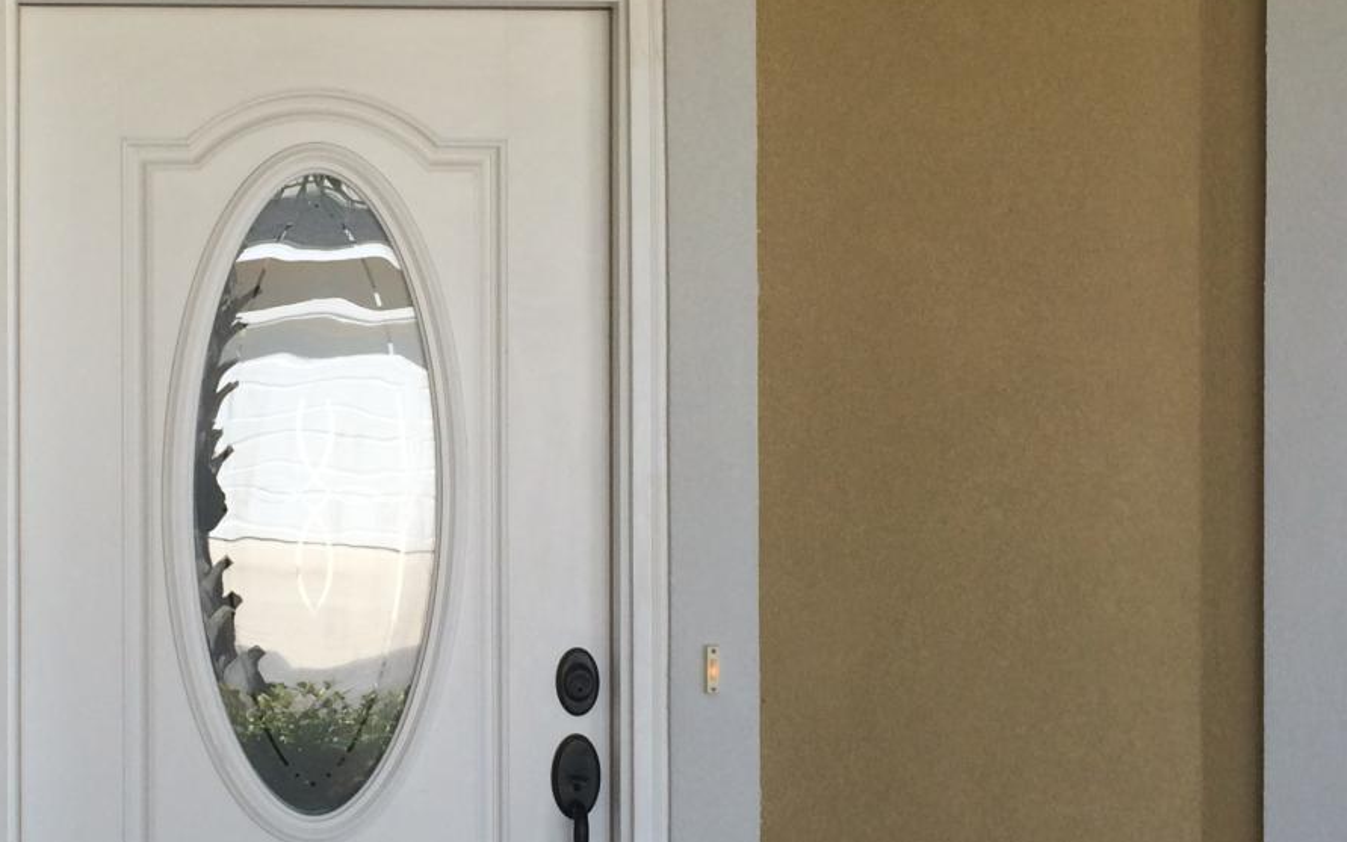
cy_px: 405
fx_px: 2533
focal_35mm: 69
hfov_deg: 29.3
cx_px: 330
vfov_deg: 18.9
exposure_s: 1/357
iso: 32
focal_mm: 4.15
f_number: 2.2
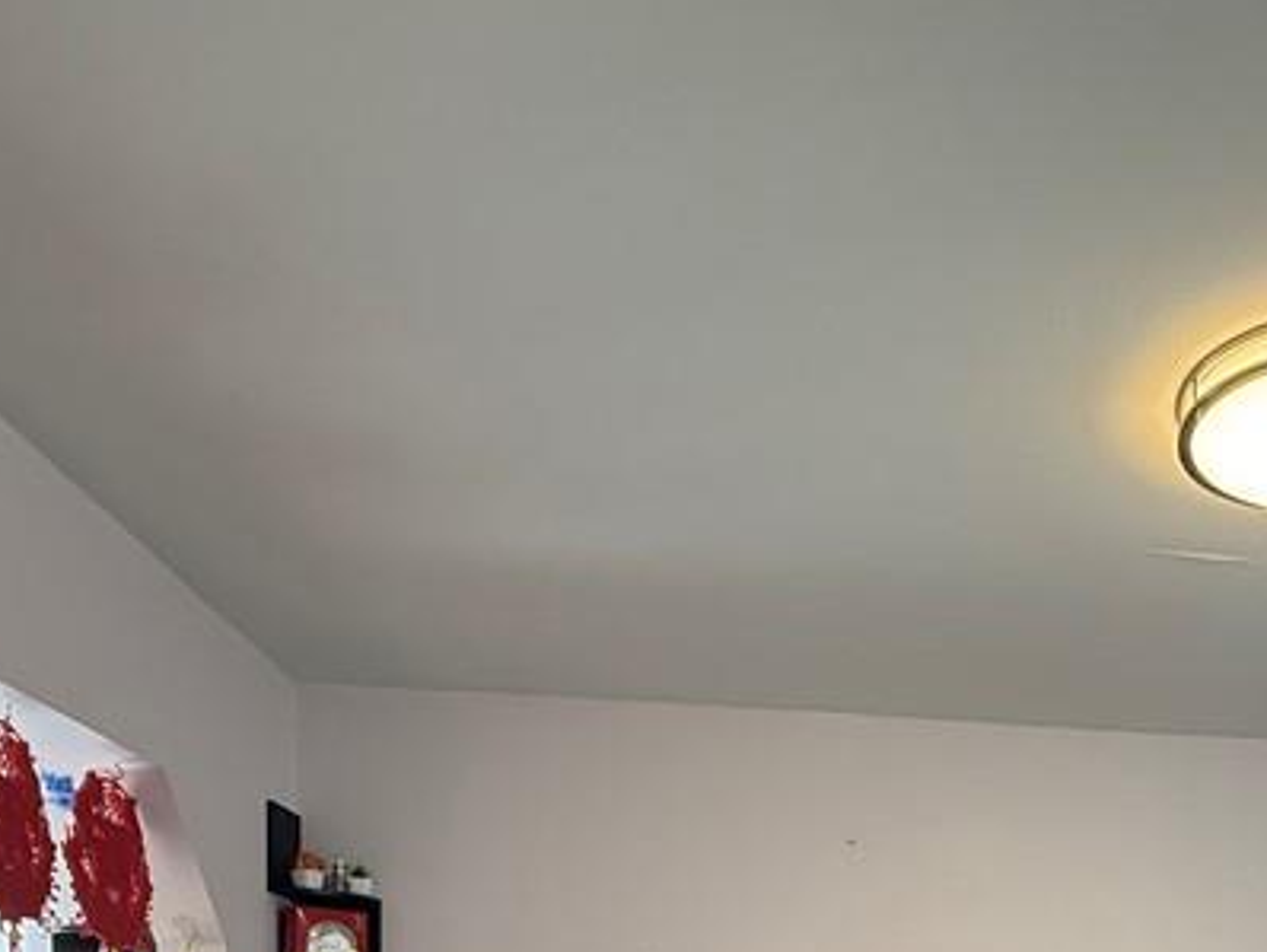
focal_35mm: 36
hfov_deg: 48.4
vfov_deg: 33.5
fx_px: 1318
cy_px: 1095
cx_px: 1019
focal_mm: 2.22
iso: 250
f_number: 2.2
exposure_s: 1/120
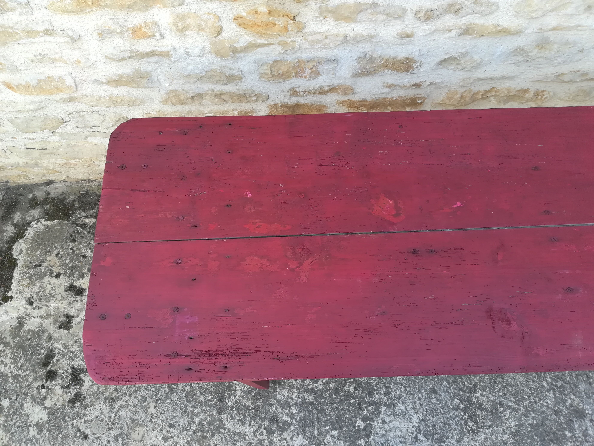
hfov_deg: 67.3
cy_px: 223
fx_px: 446
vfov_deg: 53.1
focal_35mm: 26
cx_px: 297
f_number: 2.2
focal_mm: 3.83
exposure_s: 1/100
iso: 50
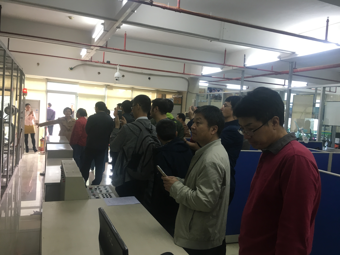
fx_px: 285
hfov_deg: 61.7
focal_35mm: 29
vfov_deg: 48.2
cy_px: 128
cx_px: 170
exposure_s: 1/33
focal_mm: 4.15
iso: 100
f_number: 2.2
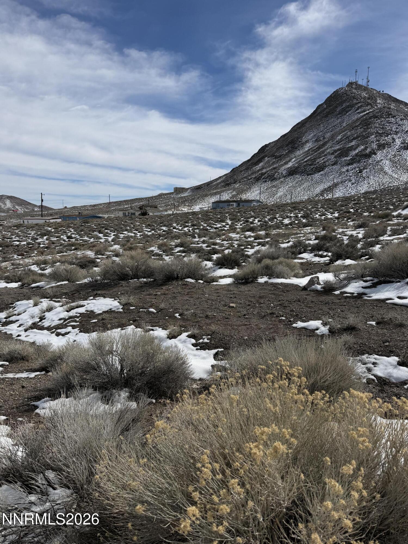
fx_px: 377
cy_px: 272
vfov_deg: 71.6
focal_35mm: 24
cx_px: 204
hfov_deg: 56.8
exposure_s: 1/10309
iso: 80
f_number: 1.78
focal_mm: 6.76
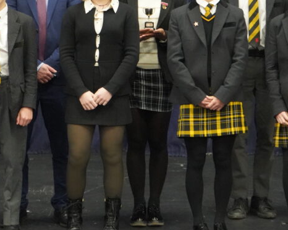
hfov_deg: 15.0
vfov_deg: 12.0
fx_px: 1090
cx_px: 140
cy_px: 52
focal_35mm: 128
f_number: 5.6
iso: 12800
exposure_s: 1/50
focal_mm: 62
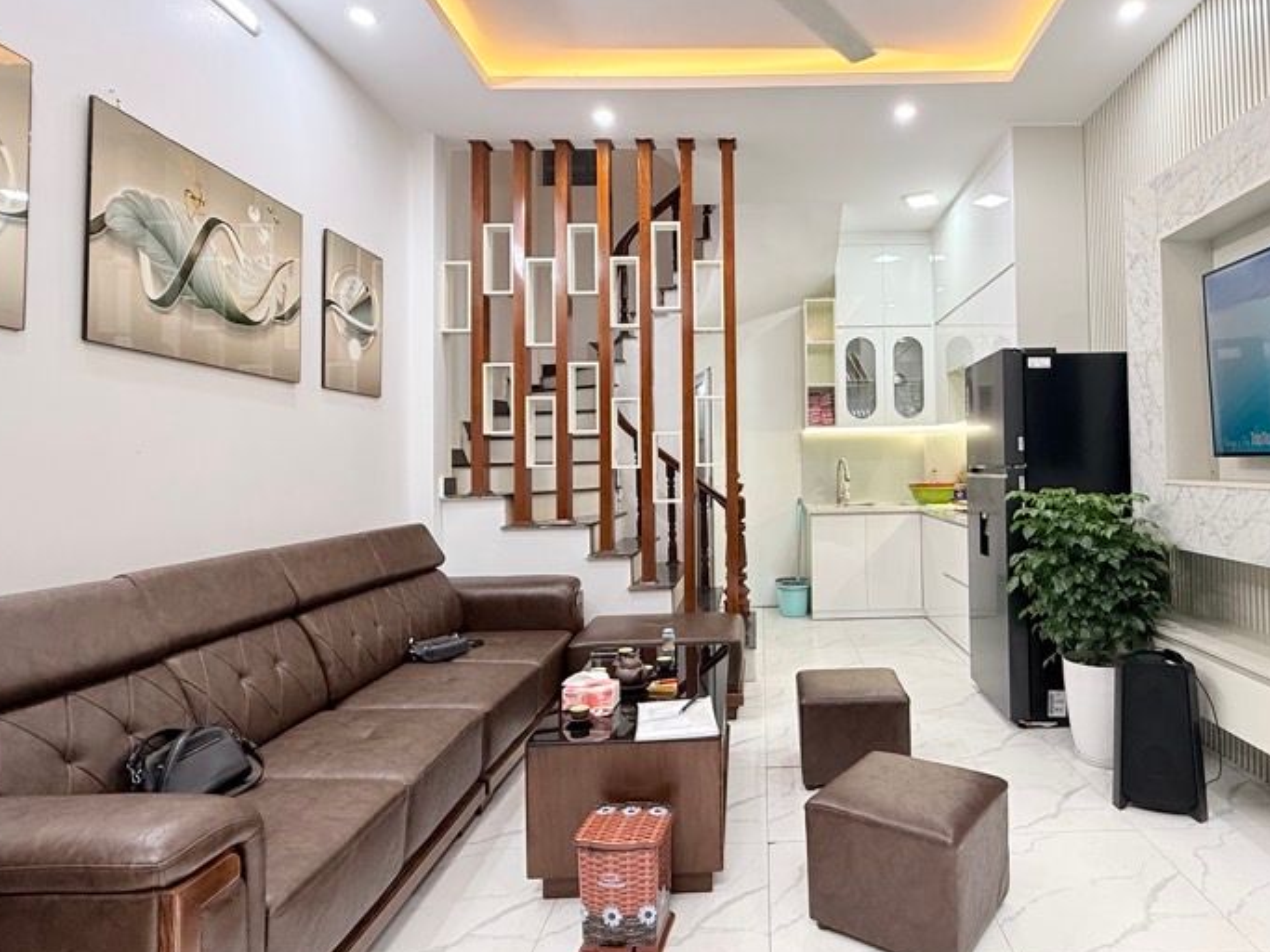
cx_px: 775
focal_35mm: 21
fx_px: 770
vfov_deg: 63.4
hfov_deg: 77.9
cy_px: 441
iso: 160
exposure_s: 1/100
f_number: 2.2
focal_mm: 2.22
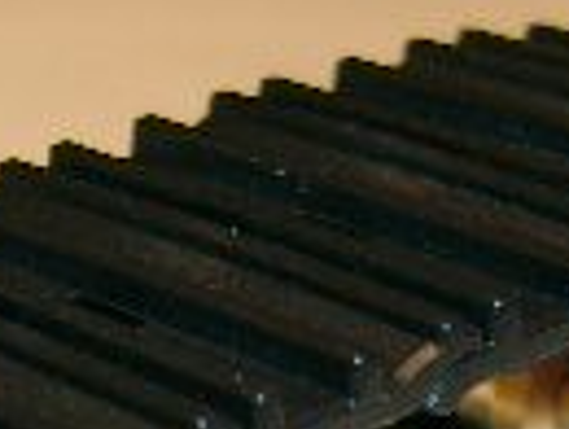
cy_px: 1024
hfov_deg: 10.5
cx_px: 4
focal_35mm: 187
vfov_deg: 7.5
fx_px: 3079
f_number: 2
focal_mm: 8.02
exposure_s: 1/60
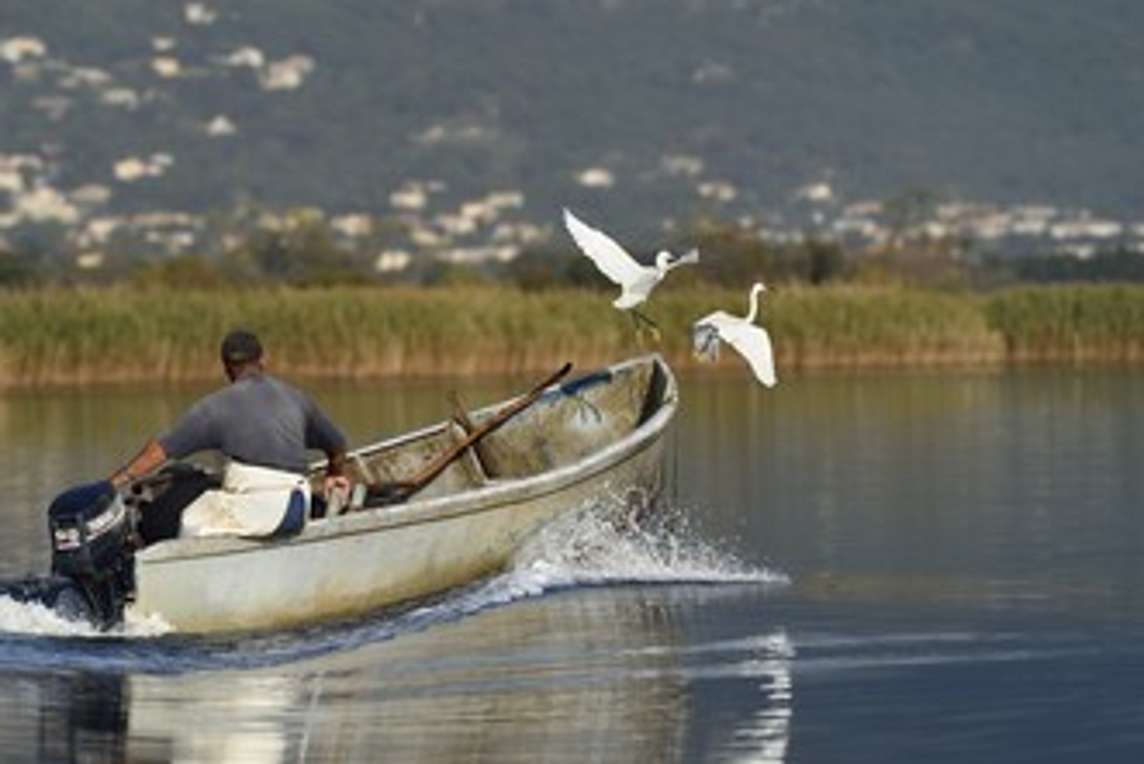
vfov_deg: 3.9
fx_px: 11285
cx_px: 505
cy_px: 404
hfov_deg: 5.8
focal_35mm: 355
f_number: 6.3
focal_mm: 280
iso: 200
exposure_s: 1/800
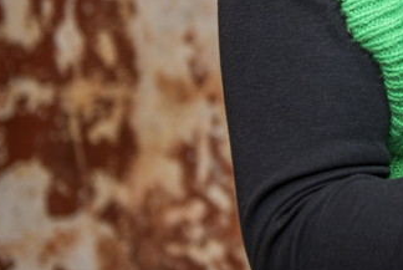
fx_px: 2208
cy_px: -170
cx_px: 705
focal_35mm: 197
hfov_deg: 9.9
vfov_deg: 6.9
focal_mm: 45
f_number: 2.8
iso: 100
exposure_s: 1/100
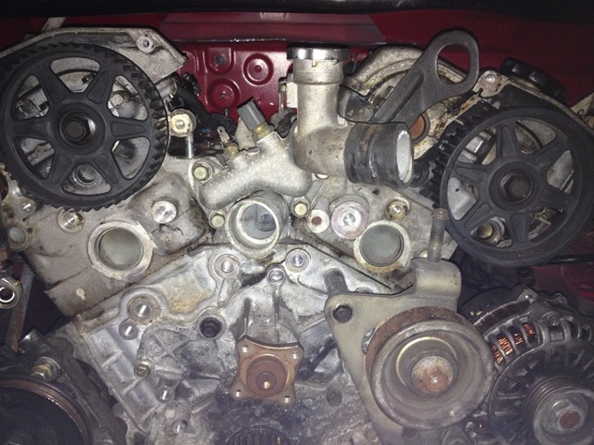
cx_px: 297
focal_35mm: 35
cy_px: 222
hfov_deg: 52.6
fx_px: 601
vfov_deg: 40.7
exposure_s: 1/16
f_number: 2.4
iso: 100
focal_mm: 4.28
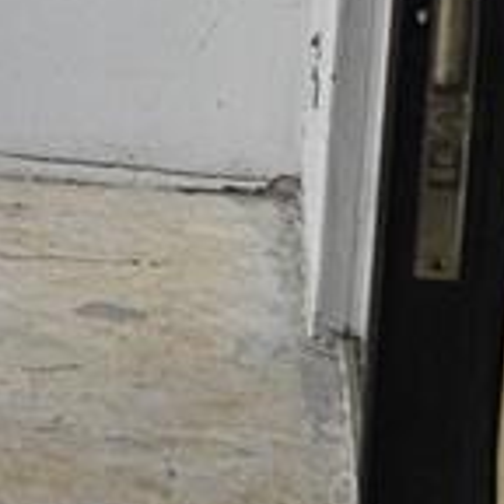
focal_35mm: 170
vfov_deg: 10.1
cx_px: -784
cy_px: -84
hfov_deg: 9.1
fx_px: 2800
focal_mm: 6.3
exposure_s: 1/207
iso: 32
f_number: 1.7
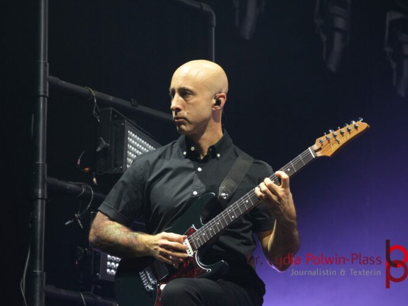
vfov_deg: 11.6
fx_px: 1508
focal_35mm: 128
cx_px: 196
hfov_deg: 15.4
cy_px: 152
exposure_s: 1/160
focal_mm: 78
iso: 2500
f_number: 5
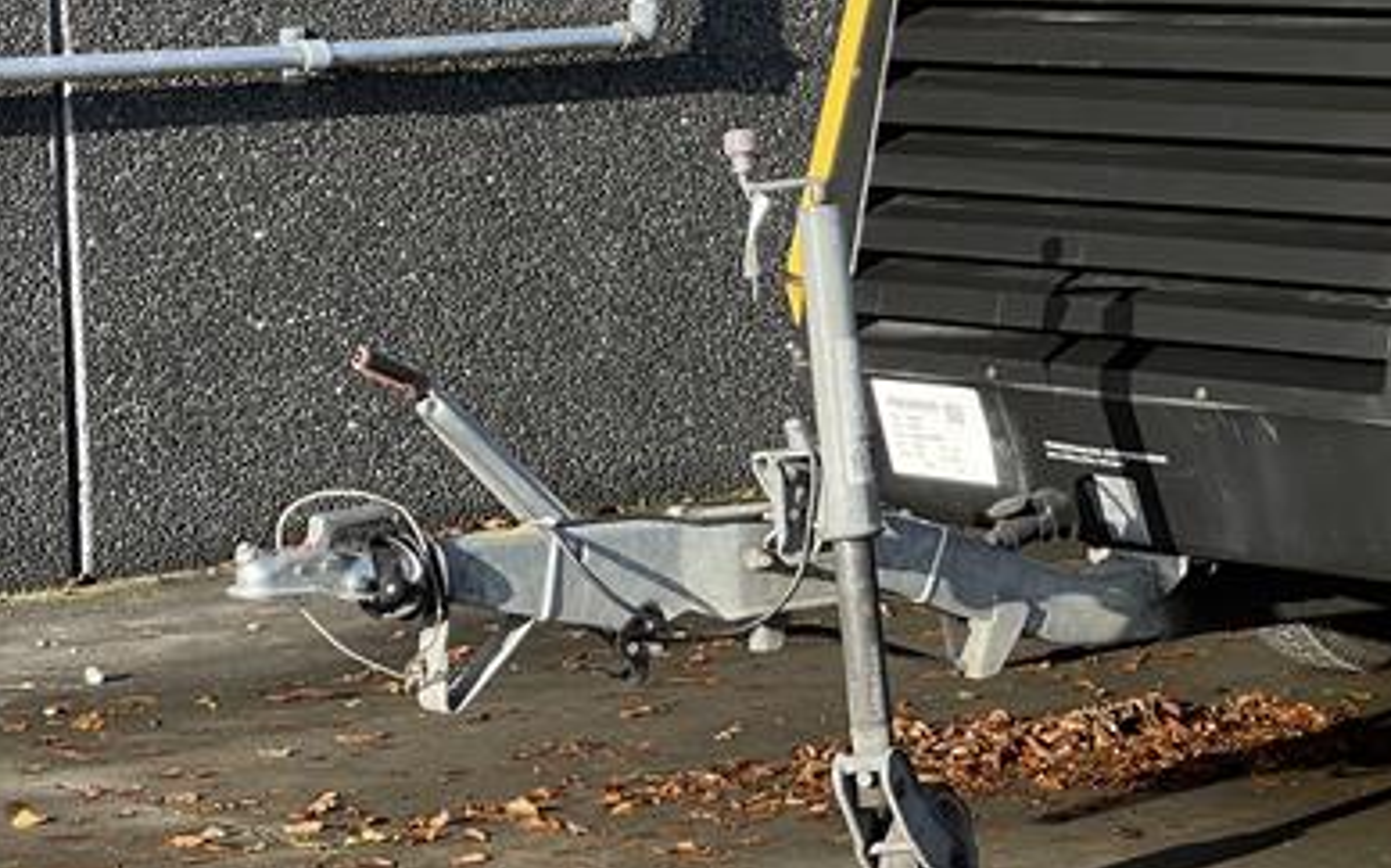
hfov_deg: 14.7
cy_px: 143
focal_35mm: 140
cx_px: 1366
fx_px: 5304
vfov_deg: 9.3
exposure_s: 1/392
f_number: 2.2
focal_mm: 7.5
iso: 20
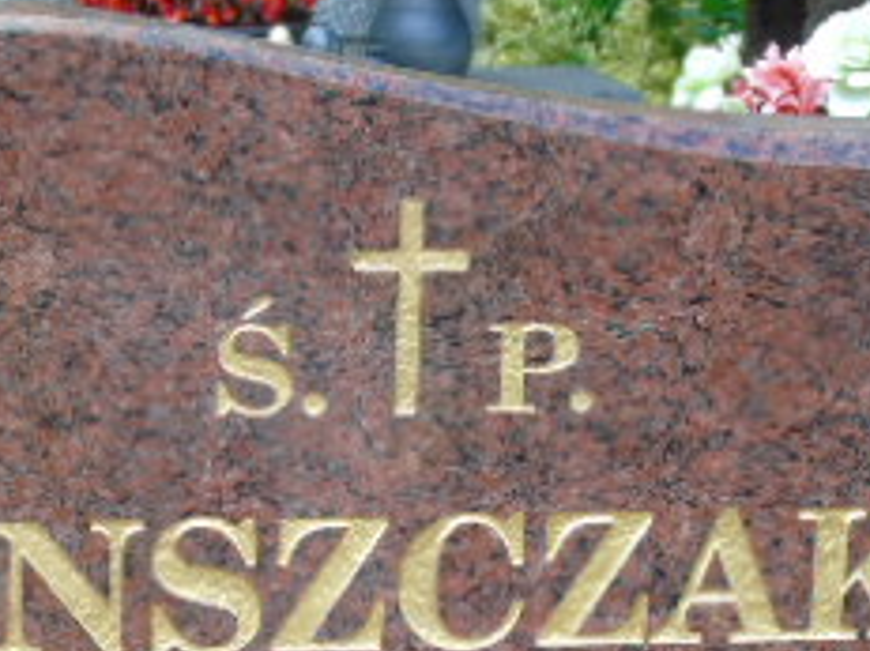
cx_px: 377
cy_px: 813
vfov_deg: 7.5
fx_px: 4949
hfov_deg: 10.0
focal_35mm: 197
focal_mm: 13
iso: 80
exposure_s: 1/60
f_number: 4.7
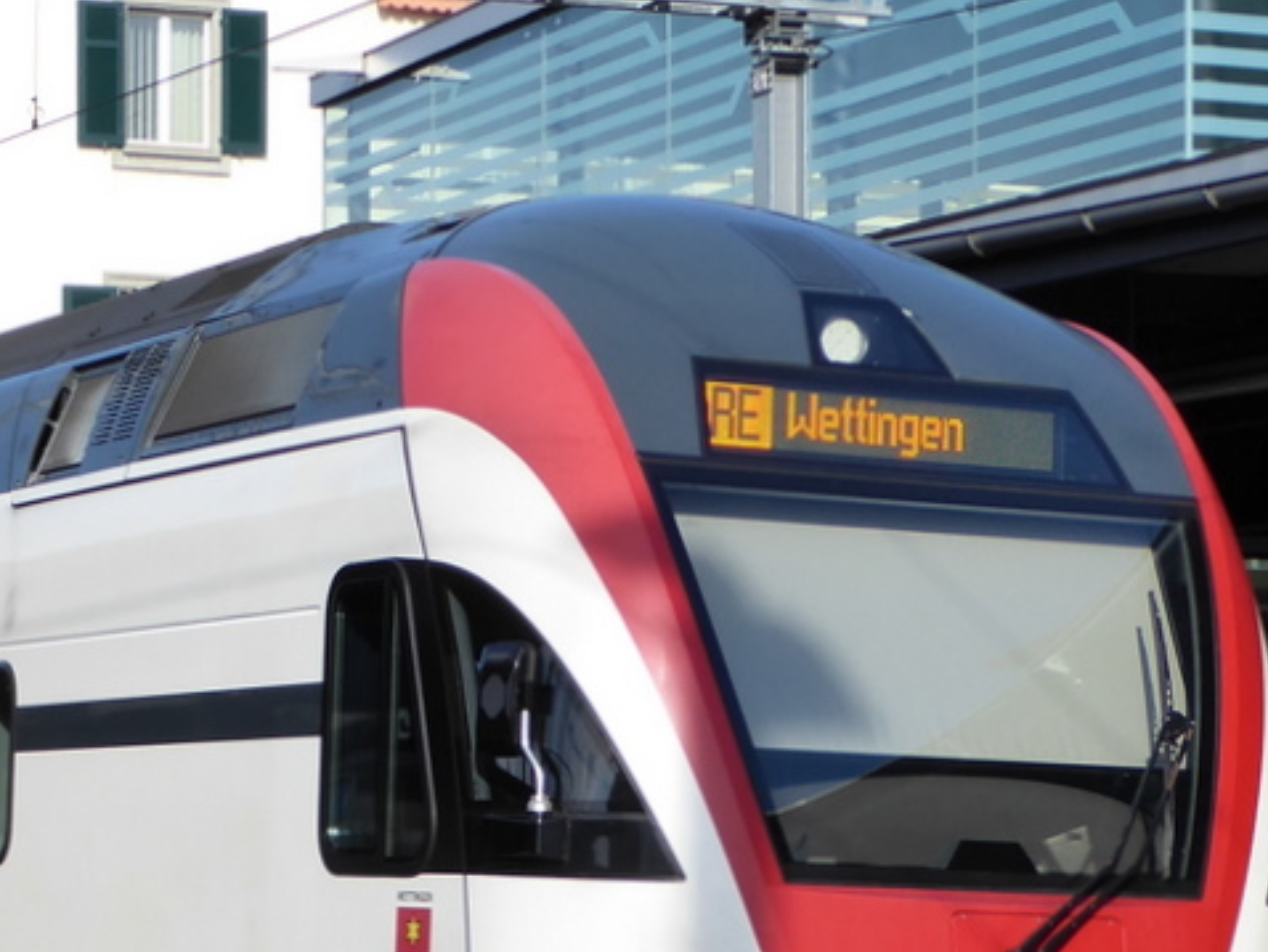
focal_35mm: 123
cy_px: 748
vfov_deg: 12.0
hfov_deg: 15.8
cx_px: 133
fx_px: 4508
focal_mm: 8.4
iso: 125
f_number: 4
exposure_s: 1/400
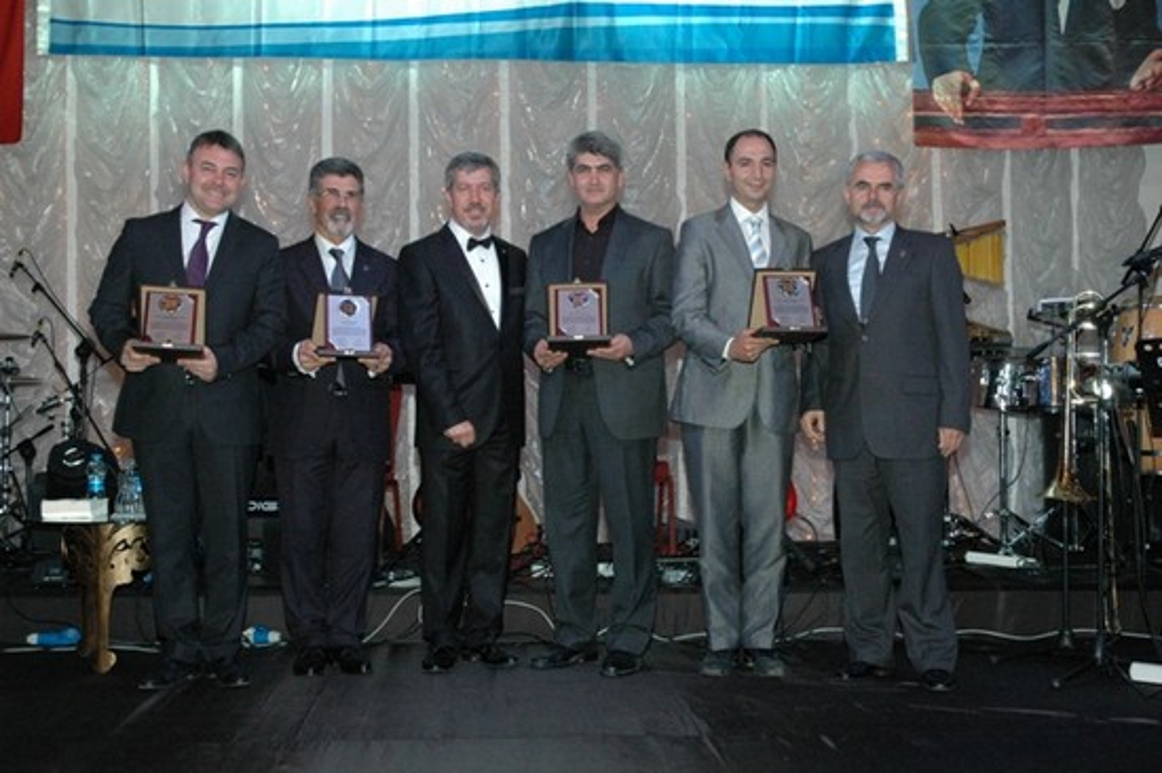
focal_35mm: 44
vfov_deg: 30.8
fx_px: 1403
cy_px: 386
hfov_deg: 45.0
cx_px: 581
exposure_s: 1/60
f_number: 6.3
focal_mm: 29
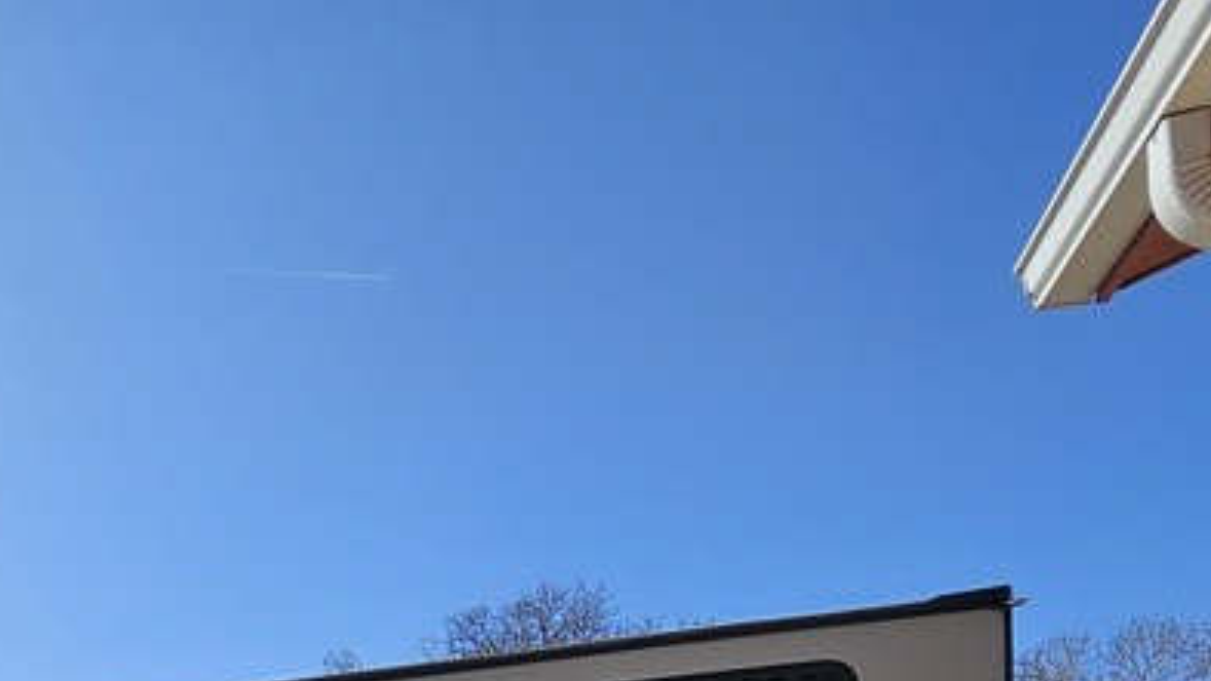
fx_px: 1156
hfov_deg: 50.7
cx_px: 188
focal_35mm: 36
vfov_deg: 24.0
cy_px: 1079
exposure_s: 1/3255
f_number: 2.2
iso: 50
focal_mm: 2.2
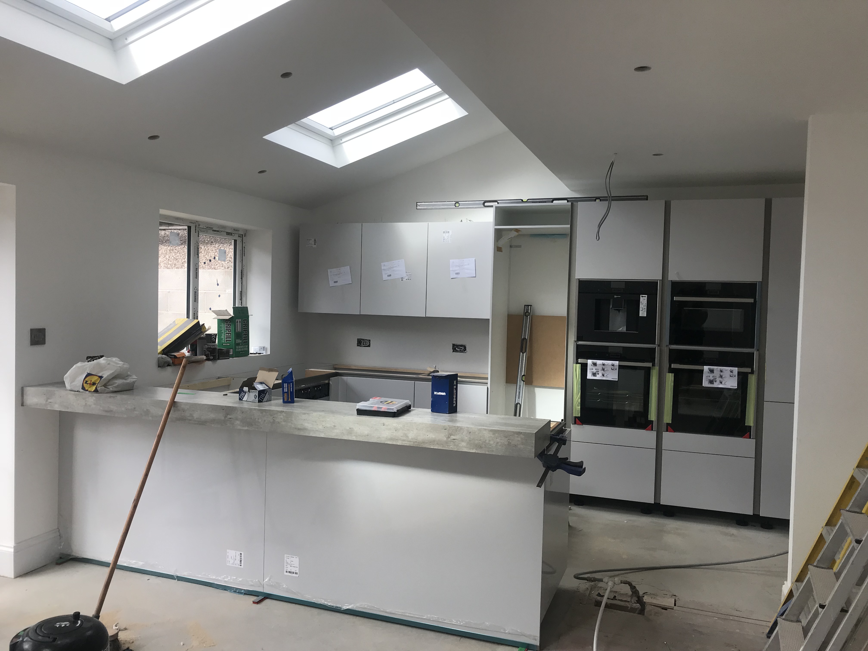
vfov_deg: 49.7
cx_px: 434
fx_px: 702
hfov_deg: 63.4
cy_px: 326
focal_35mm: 28
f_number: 1.8
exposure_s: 1/257
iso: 20
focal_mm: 3.99
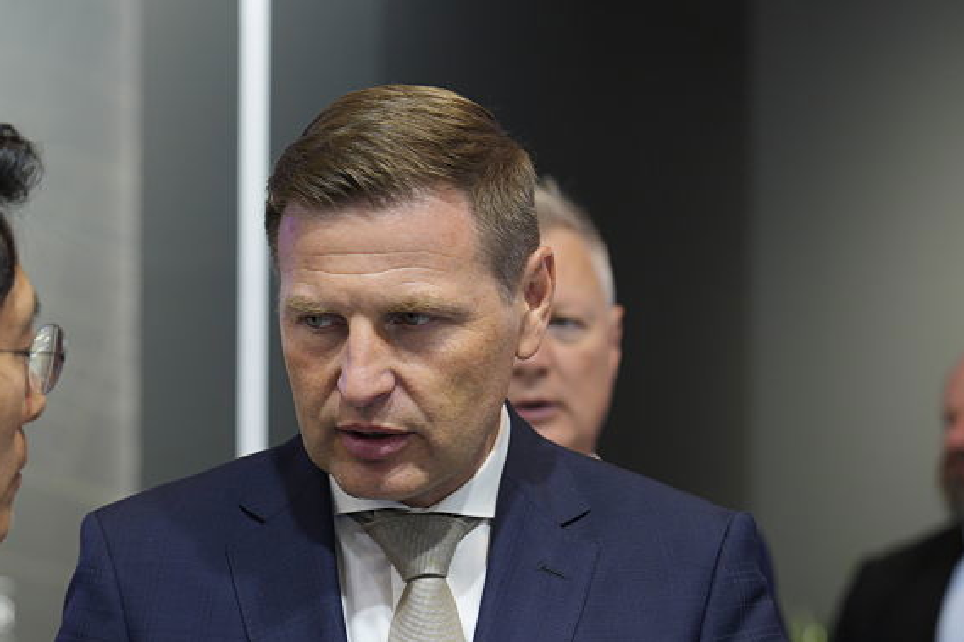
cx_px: 429
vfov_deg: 10.8
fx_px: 3373
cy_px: 551
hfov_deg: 16.3
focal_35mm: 126
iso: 400
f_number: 2.8
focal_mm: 70
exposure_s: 1/125
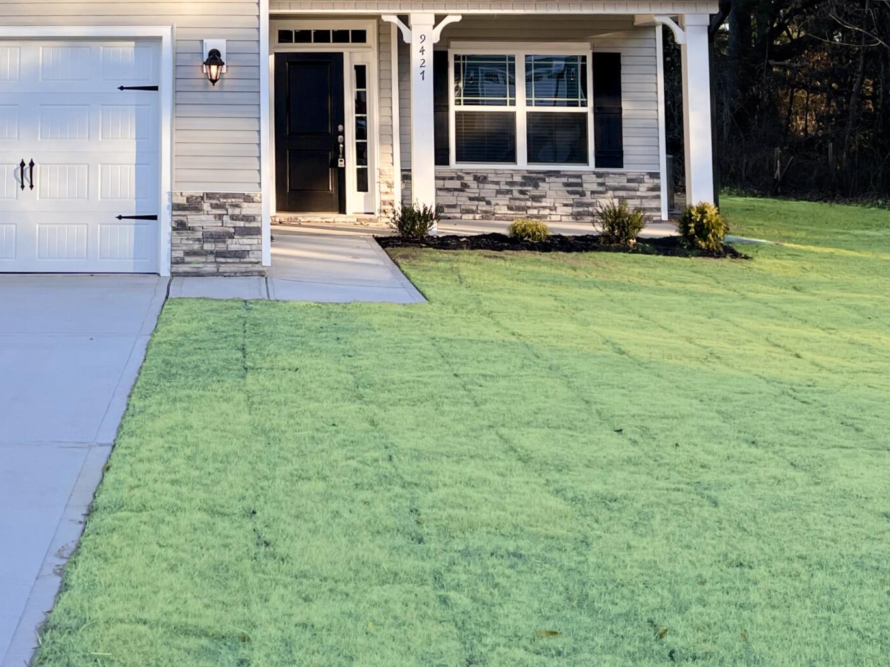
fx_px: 1466
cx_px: 178
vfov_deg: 24.2
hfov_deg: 32.8
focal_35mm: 57
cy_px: -40
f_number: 1.5
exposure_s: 1/1468
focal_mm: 5.7
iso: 50
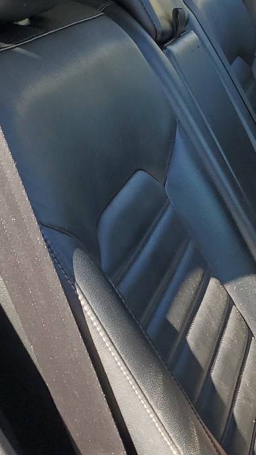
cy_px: 230
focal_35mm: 66
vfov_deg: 31.9
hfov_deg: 15.5
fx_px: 797
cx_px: 470
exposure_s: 1/250
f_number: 1.5
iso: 50
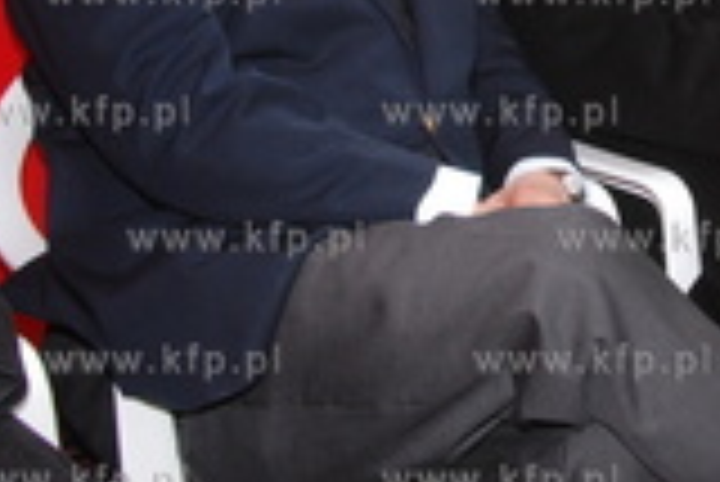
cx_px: 832
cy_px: -68
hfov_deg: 22.0
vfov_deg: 15.4
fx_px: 1727
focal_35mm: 86
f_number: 11
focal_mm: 23
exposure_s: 1/60
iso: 400
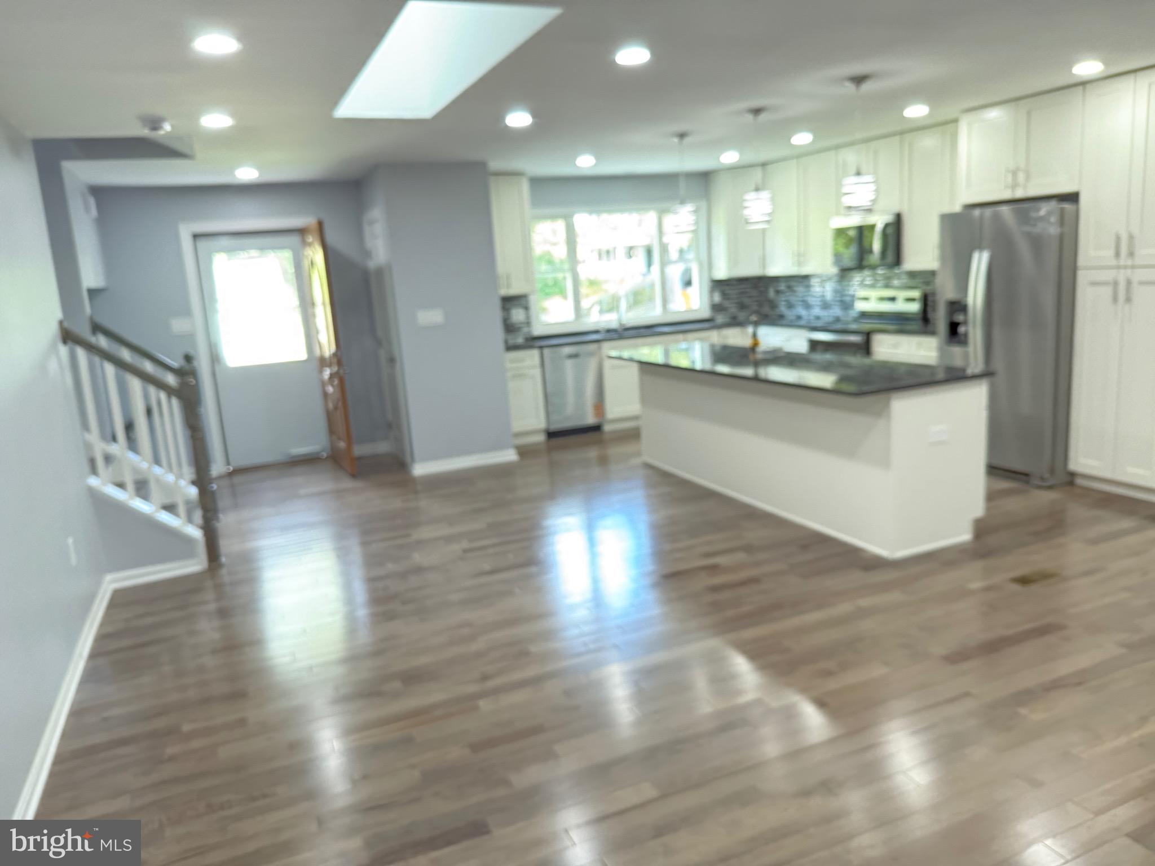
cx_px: 578
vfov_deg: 56.8
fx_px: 801
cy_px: 433
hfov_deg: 71.6
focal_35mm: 24
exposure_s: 1/60
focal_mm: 6.76
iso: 640
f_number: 1.78
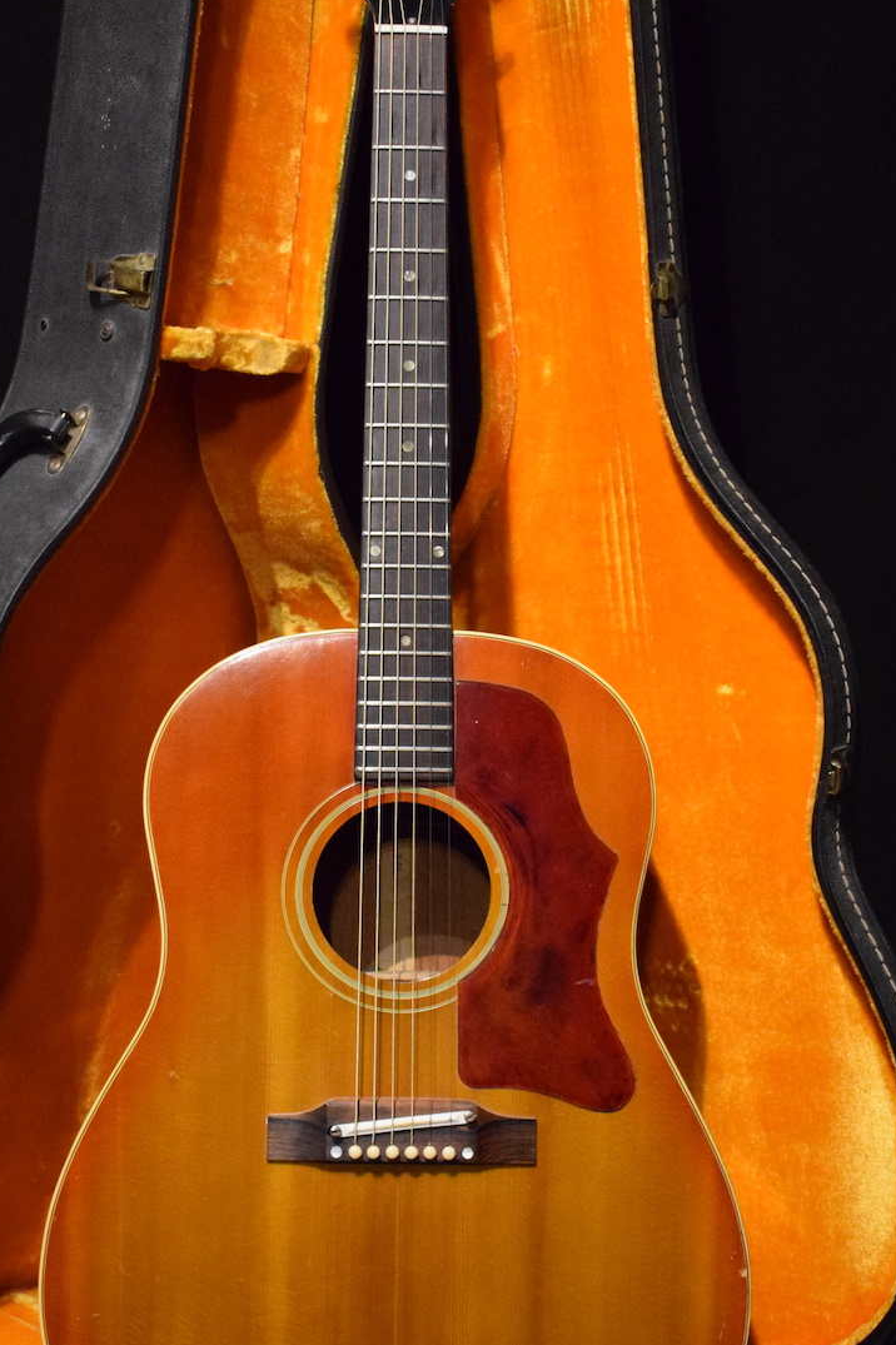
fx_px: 2503
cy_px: 691
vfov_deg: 30.1
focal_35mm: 67
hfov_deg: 20.3
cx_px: 385
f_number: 4.5
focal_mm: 32
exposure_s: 1/60
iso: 5000
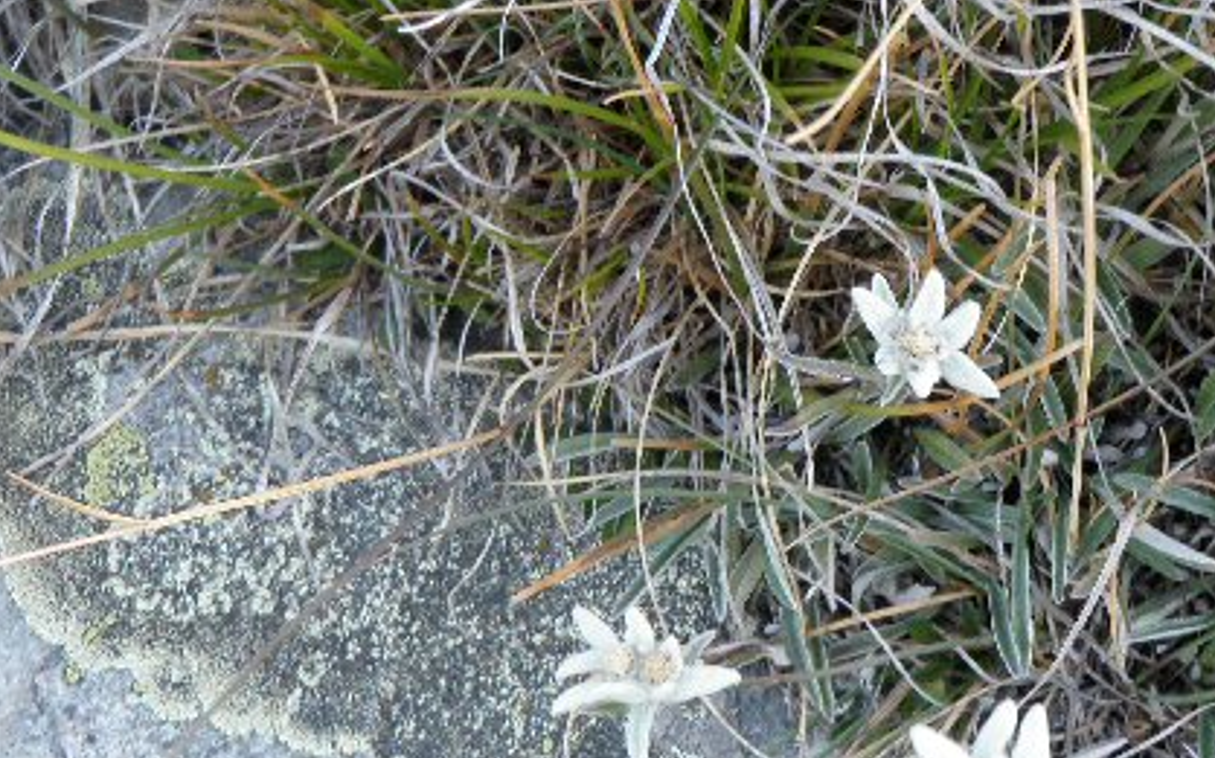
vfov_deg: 26.8
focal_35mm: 48
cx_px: 872
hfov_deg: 40.9
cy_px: 443
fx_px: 1589
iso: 80
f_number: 3.5
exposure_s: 1/30
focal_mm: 5
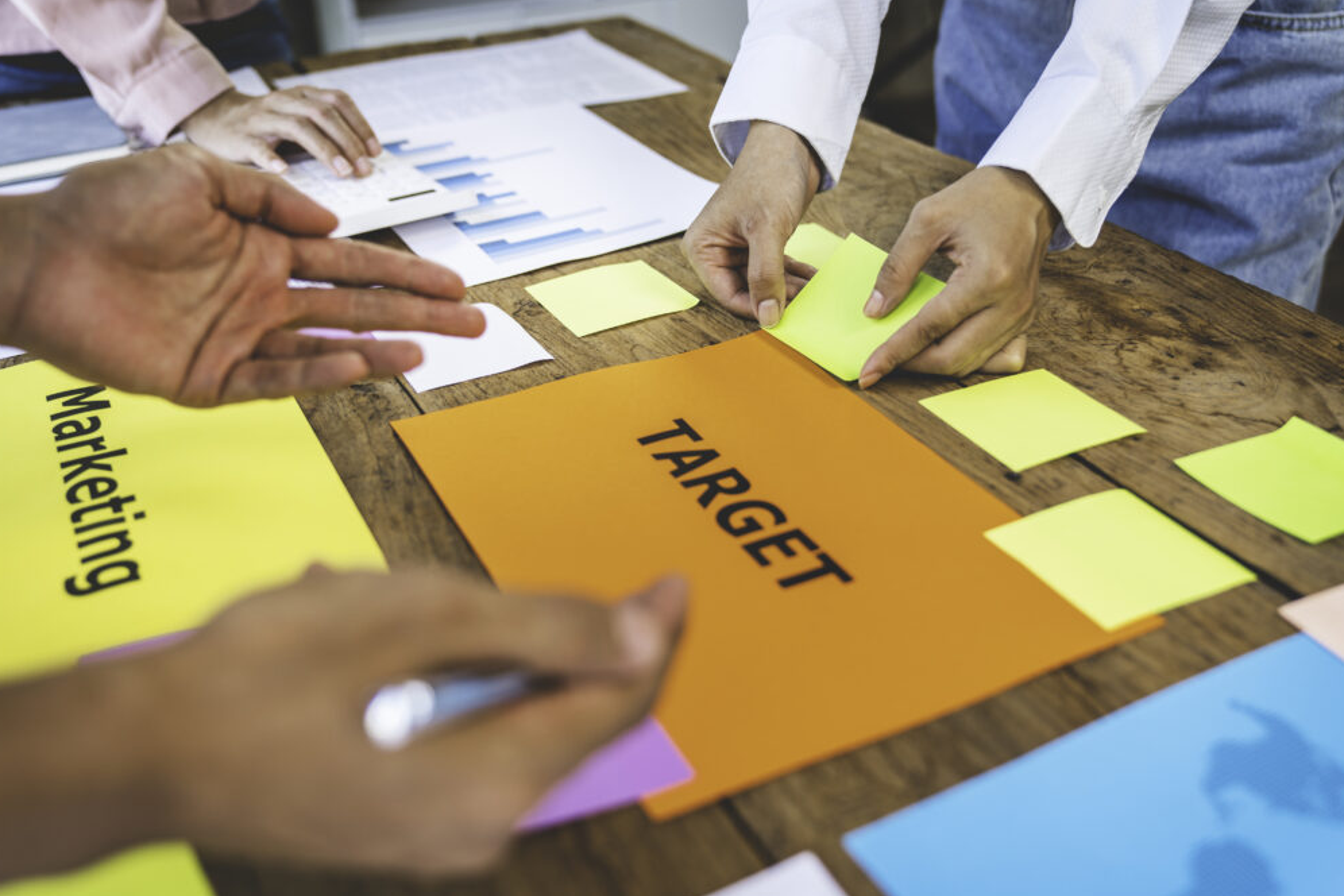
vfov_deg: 36.9
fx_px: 1344
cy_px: 457
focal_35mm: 36
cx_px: 683
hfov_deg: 53.1
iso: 160
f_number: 2.8
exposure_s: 1/160
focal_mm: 35
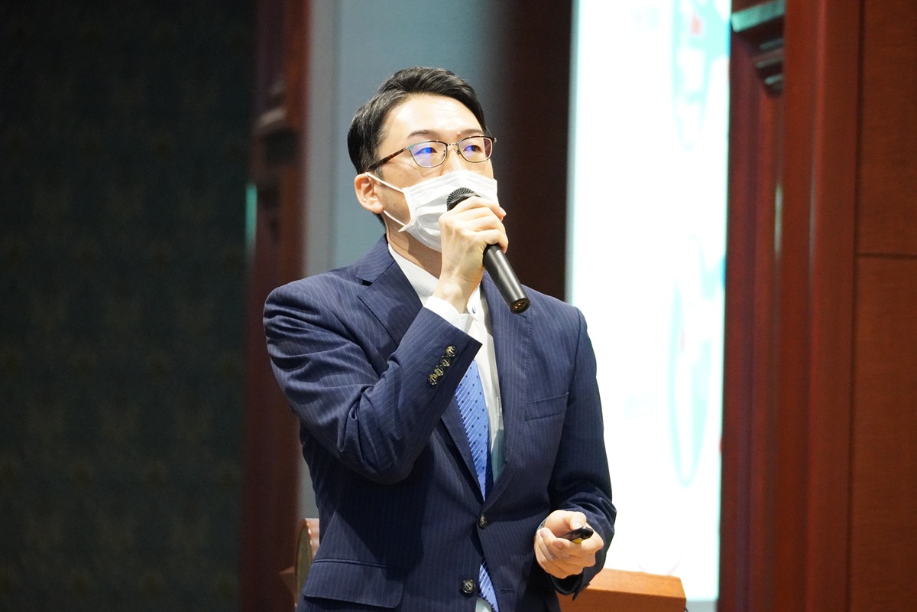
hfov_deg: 5.6
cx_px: 458
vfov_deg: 3.8
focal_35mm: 366
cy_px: 306
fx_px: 9322
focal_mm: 244
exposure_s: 1/60
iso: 6400
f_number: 6.3
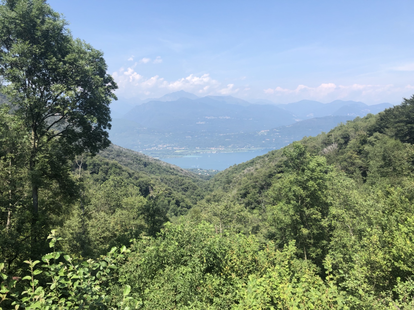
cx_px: 207
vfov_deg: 49.7
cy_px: 155
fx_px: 335
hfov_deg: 63.5
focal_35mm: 28
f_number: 1.8
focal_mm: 3.99
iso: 20
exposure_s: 1/1675
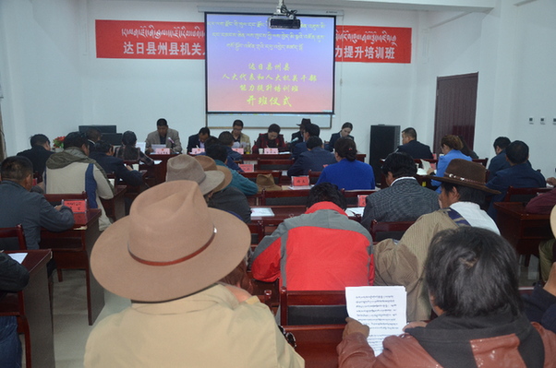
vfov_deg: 41.6
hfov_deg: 59.6
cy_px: 184
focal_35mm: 32
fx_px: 486
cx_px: 278
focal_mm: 21
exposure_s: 1/60
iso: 800
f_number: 3.8
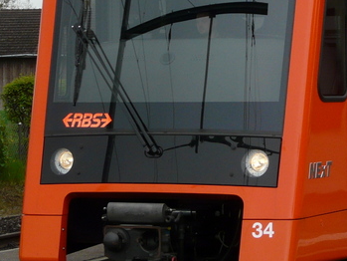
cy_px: 53
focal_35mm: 166
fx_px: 1665
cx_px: 275
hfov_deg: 11.9
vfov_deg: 8.9
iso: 100
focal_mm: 9.5
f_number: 4
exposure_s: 1/200
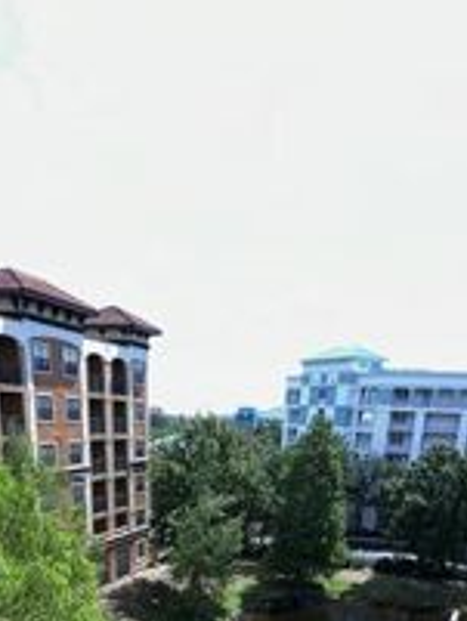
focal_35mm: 37
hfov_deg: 38.7
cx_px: 218
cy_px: 711
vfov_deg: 39.3
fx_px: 665
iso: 40
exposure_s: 1/113
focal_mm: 2.22
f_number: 2.2
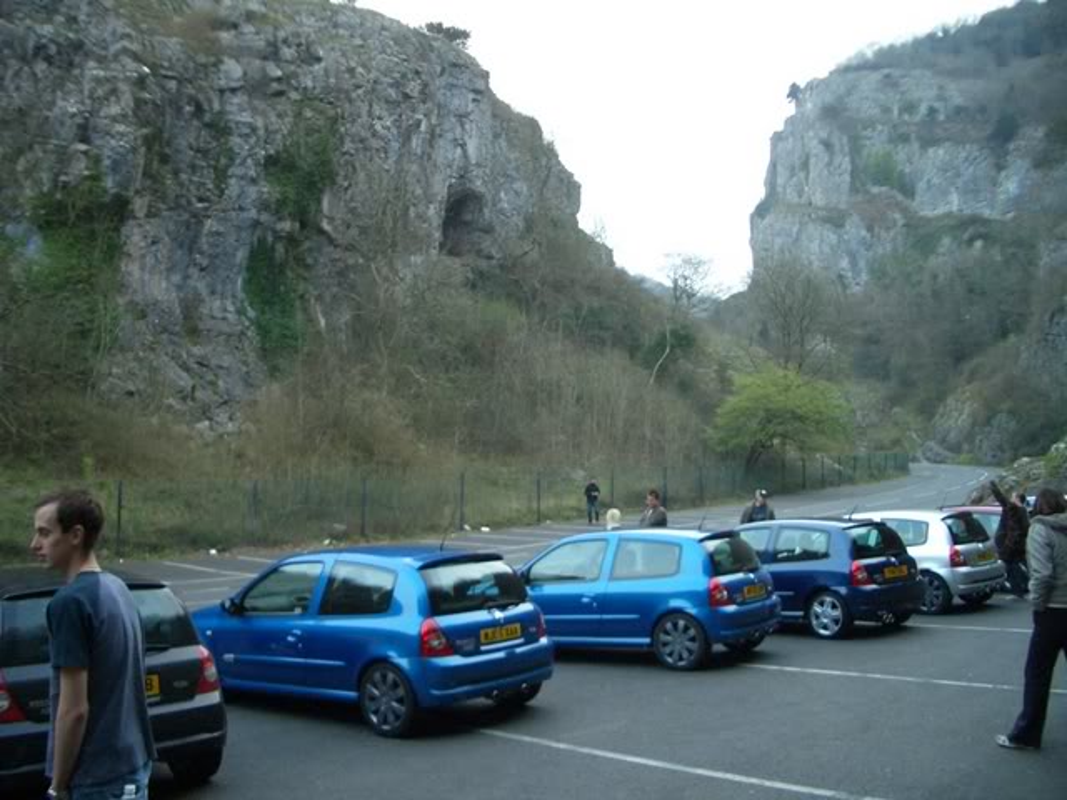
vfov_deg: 40.7
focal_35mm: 35
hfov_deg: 52.6
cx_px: 534
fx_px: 1079
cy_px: 400
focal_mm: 5.8
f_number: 2.6
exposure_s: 1/50
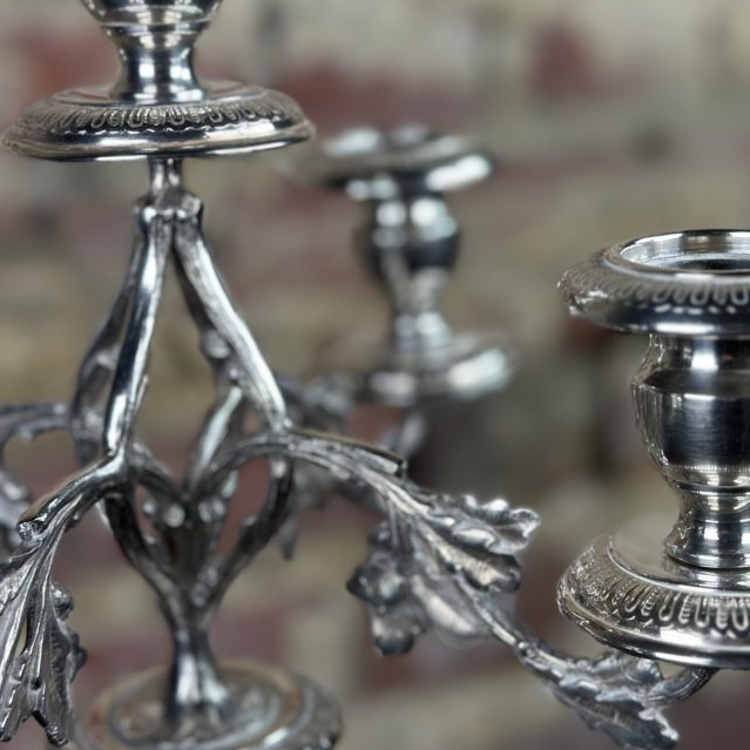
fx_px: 1667
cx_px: 450
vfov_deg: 25.3
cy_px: 291
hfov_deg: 25.3
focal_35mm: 68
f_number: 1.78
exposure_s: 1/141
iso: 80
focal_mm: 6.86
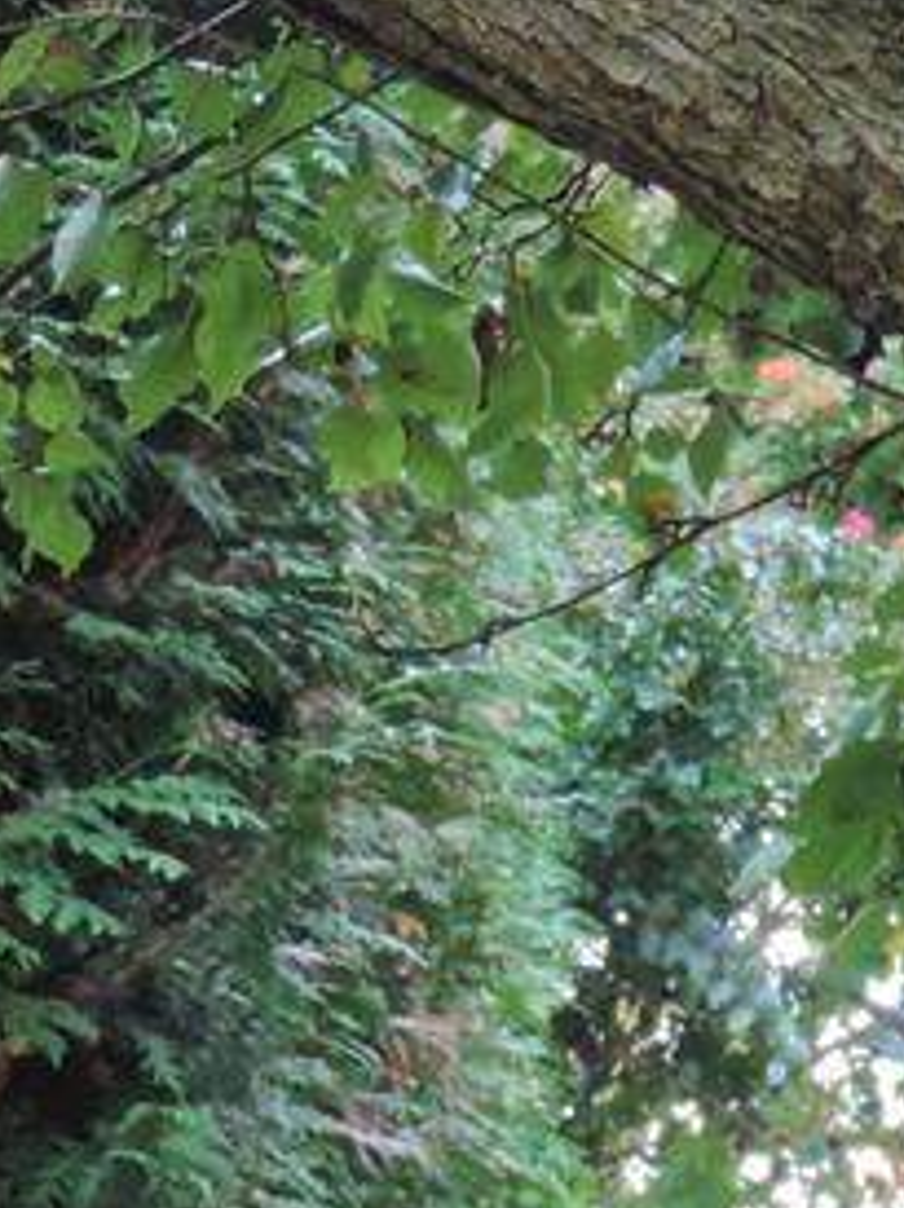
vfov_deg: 5.0
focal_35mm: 393
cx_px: 1319
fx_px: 13706
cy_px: 1534
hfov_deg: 3.8
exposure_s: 1/60
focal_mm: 12.4
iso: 140
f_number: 3.9
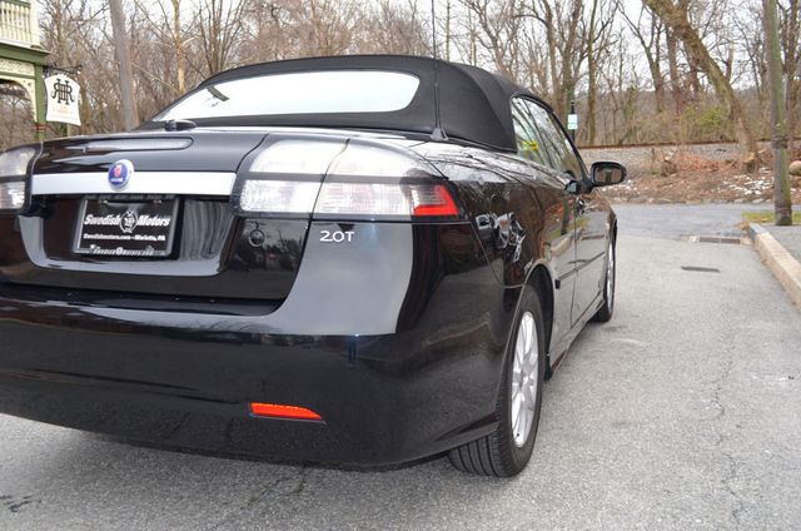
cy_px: 266
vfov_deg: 39.8
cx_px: 400
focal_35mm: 33
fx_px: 733
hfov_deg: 57.3
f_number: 4
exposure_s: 1/125
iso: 360
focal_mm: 22
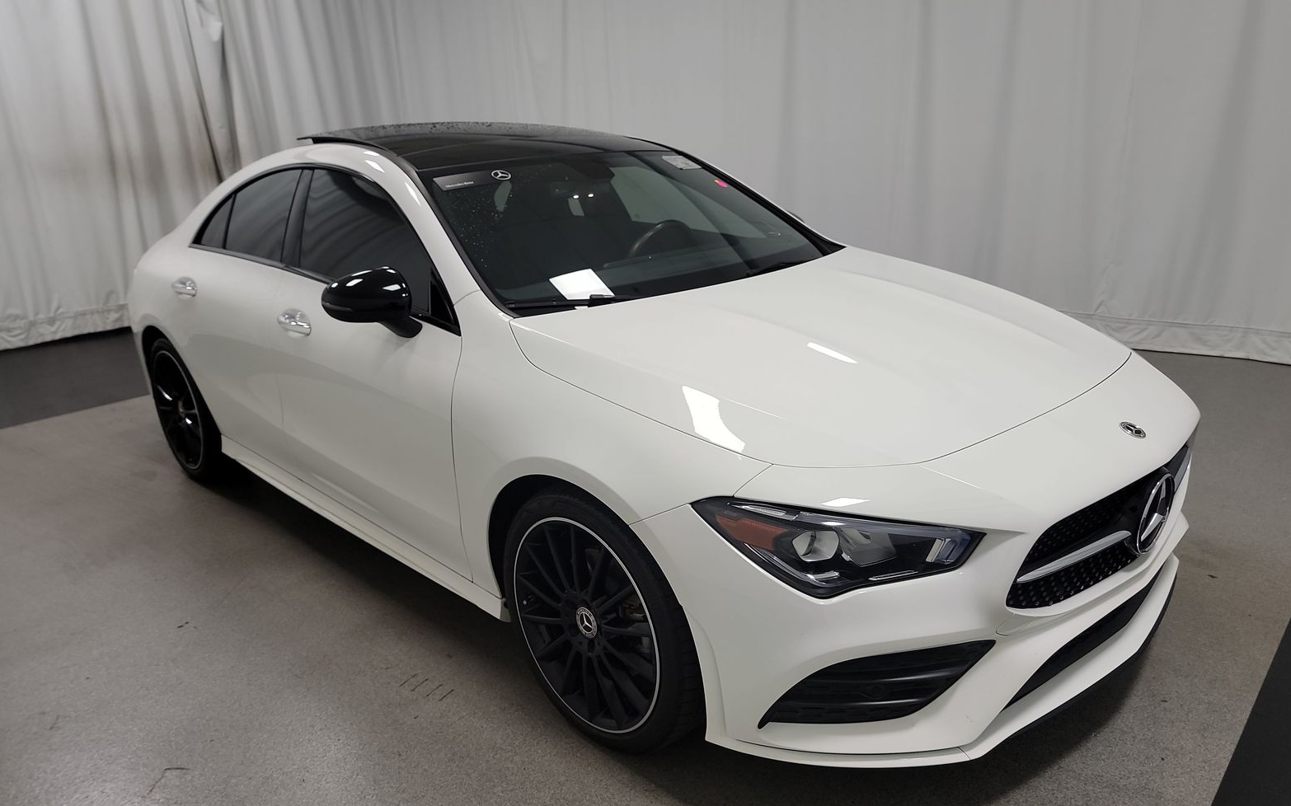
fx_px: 915
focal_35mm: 26
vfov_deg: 47.6
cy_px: 409
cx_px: 649
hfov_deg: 70.4
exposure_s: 1/59
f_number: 1.8
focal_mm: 6.7
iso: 127
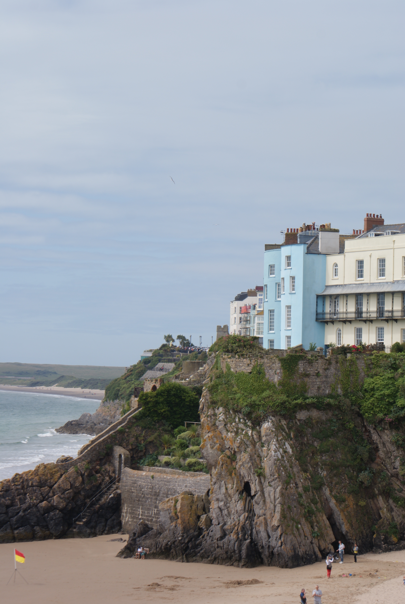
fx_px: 1767
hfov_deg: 13.1
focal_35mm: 105
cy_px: 302
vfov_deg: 19.4
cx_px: 202
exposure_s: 1/320
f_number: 9
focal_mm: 70
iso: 100
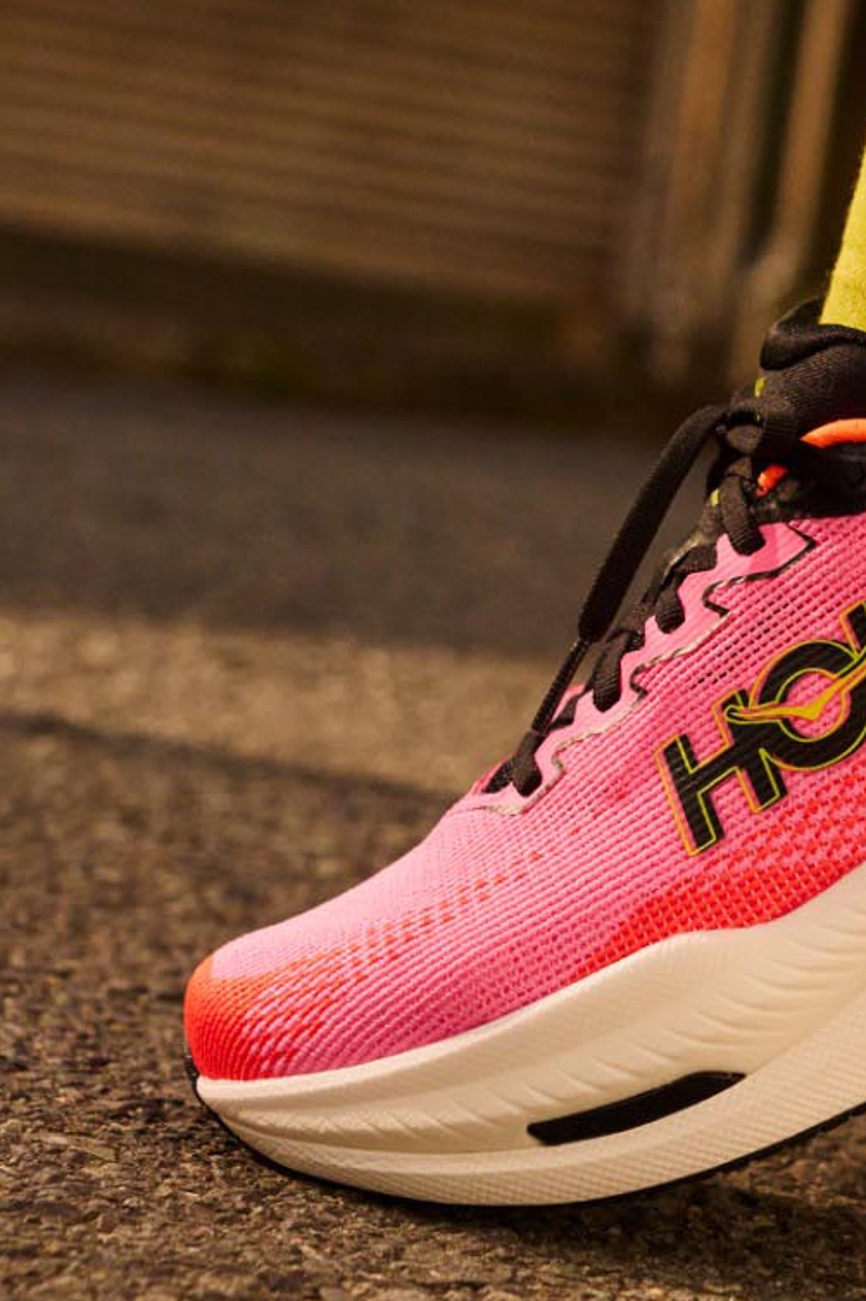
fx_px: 4984
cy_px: 131
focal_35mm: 138
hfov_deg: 9.7
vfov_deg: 14.7
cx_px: 1120
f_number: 5.6
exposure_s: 1/10000
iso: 1600
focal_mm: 52
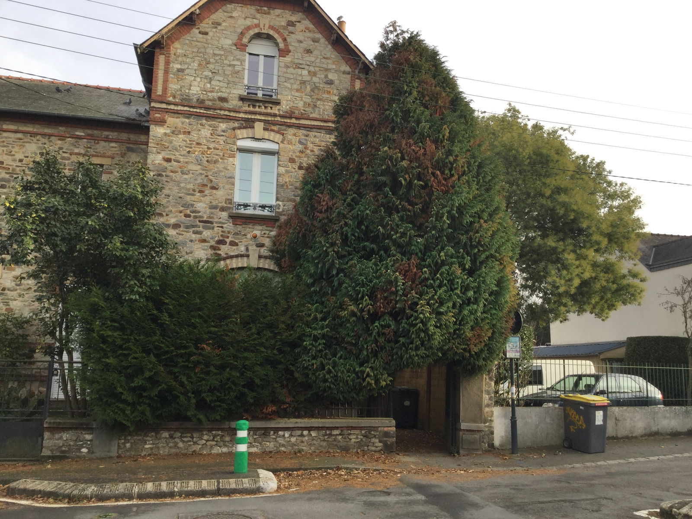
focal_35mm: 31
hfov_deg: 58.4
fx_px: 620
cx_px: 346
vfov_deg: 45.4
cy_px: 260
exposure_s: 1/260
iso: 25
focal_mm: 3.3
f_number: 2.4
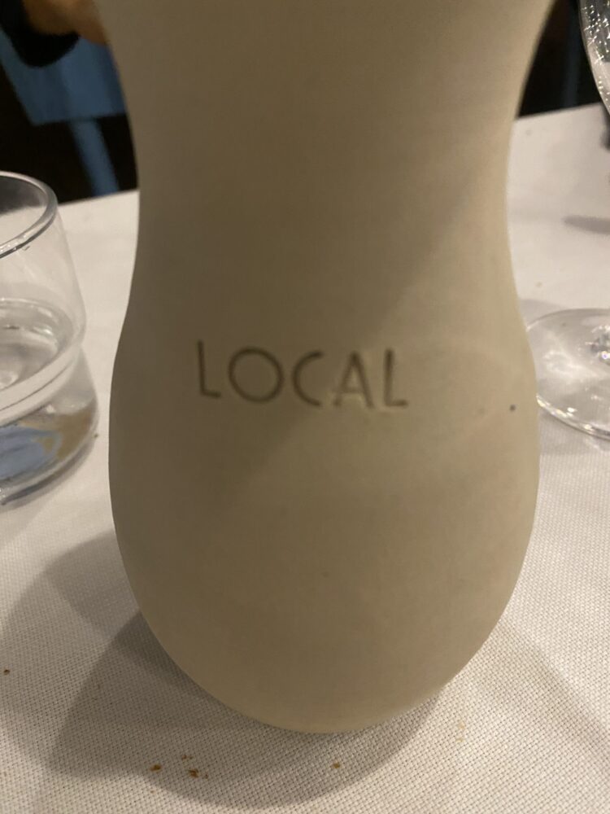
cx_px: 305
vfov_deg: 69.4
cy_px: 407
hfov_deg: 54.9
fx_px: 587
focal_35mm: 25
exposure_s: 1/25
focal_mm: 4.25
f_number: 1.8
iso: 640
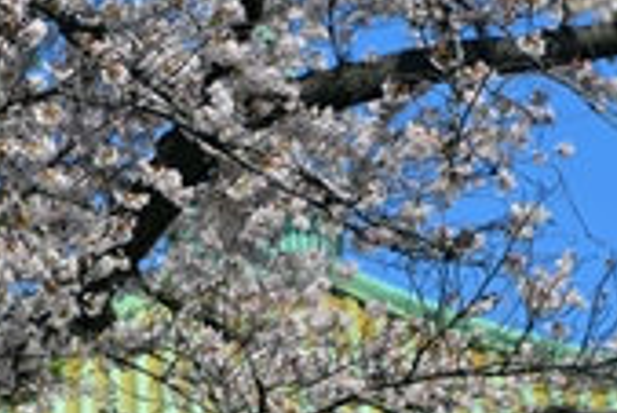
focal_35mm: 354
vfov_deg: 3.9
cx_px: -80
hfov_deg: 5.8
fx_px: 6072
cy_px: 338
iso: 400
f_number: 11
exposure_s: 1/500
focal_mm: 150
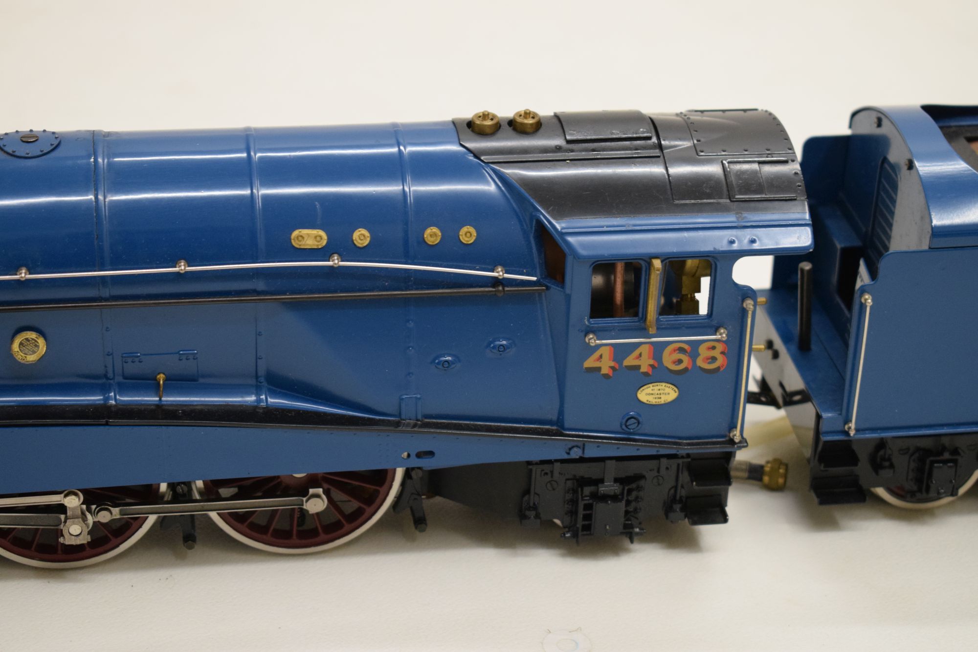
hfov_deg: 24.6
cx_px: 489
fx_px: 2241
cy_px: 326
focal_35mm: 82
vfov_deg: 16.6
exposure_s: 1/125
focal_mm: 55
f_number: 5.6
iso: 1600
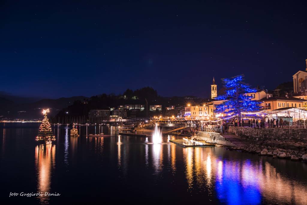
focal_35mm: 28
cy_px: 102
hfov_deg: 65.5
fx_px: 239
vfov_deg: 46.4
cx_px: 154
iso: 100
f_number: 6.3
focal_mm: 28
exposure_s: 13
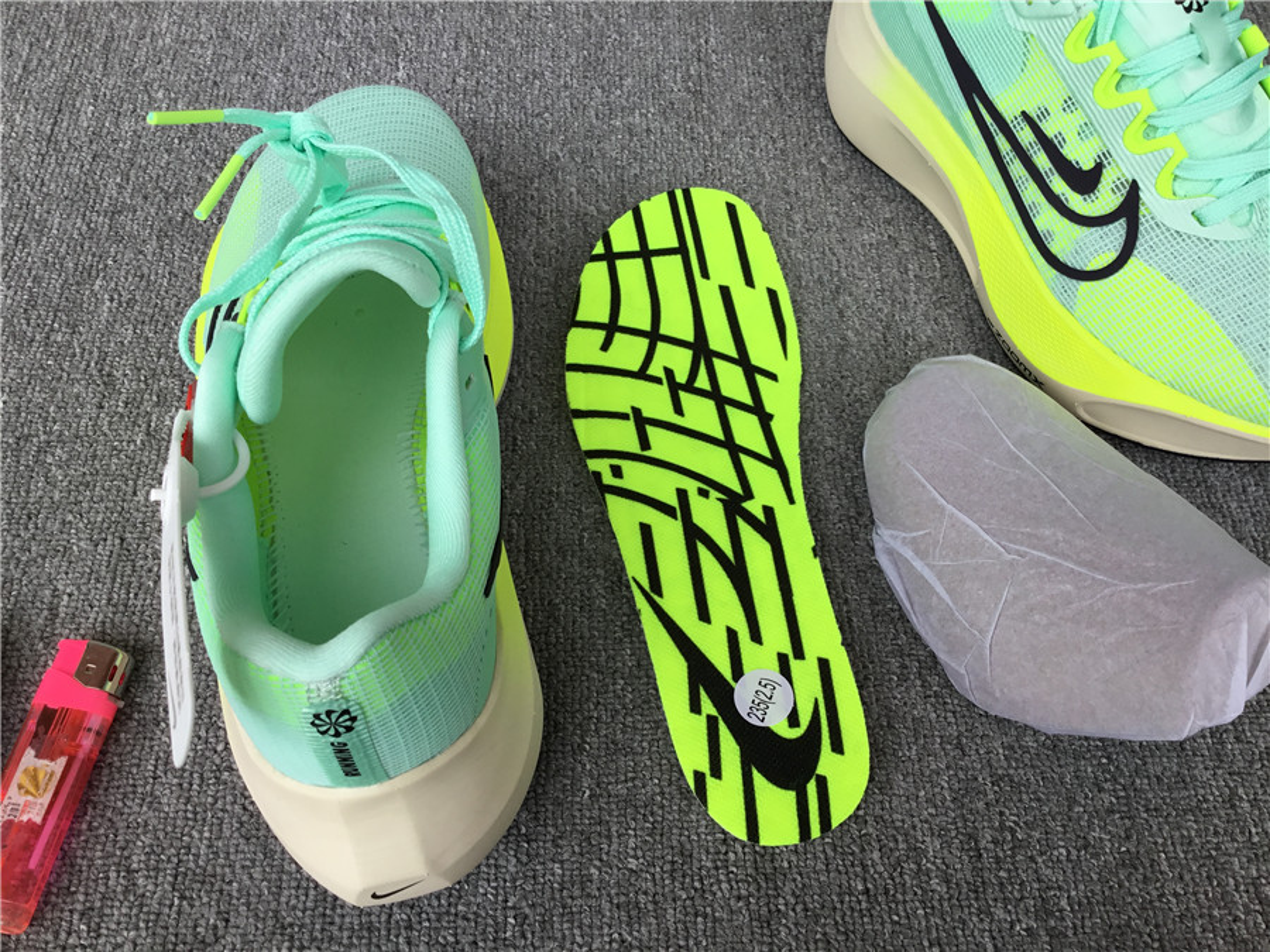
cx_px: 635
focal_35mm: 31
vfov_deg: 45.4
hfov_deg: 58.4
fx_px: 1137
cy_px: 476
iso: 25
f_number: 2.4
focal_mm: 3.3
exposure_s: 1/101
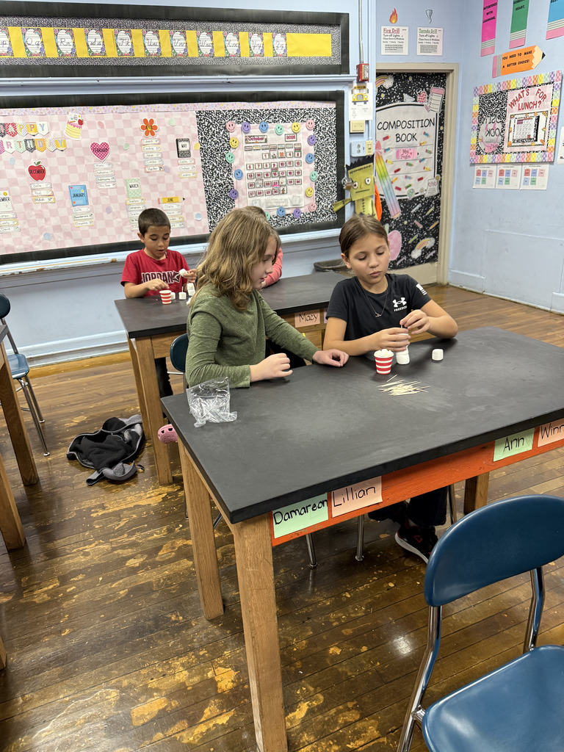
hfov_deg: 56.8
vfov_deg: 71.6
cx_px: 282
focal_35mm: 24
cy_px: 376
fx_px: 521
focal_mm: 6.76
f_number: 1.78
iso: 250
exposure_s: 1/60
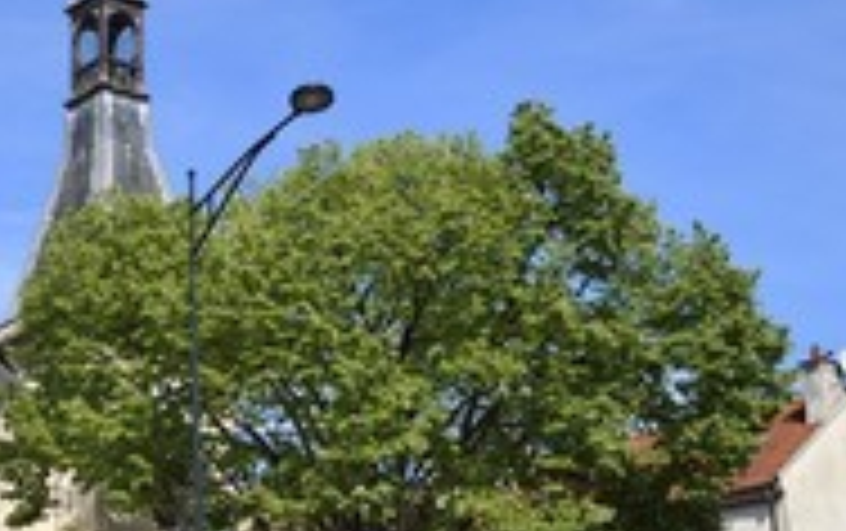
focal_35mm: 66
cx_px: -9
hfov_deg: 29.0
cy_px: 392
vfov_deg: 19.6
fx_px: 1524
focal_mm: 29
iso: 200
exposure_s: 1/640
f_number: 9
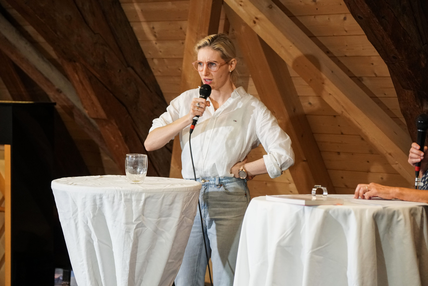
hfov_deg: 19.5
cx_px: 214
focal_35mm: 105
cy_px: 143
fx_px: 1248
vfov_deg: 13.0
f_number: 4
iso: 2000
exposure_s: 1/125
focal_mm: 70
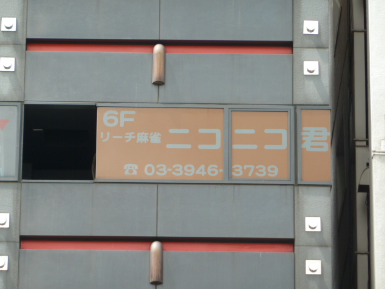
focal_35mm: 262
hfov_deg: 7.6
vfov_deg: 5.7
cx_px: 192
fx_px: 2913
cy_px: 144
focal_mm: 42.6
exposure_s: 1/100
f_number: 4.7
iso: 100
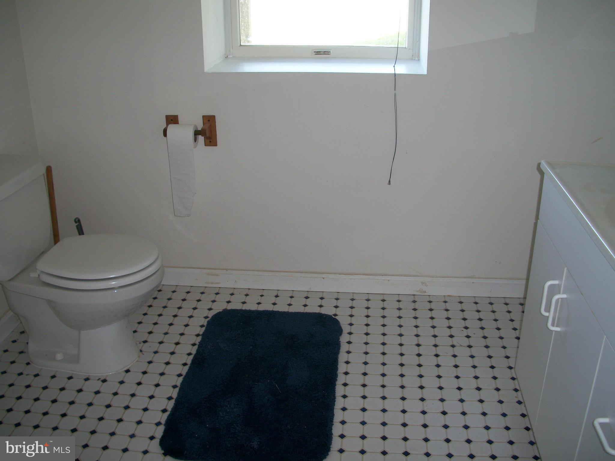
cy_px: 230
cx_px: 308
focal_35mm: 35
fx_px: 622
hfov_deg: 52.6
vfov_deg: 40.7
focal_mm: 6.3
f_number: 3.1
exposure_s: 1/30
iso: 80
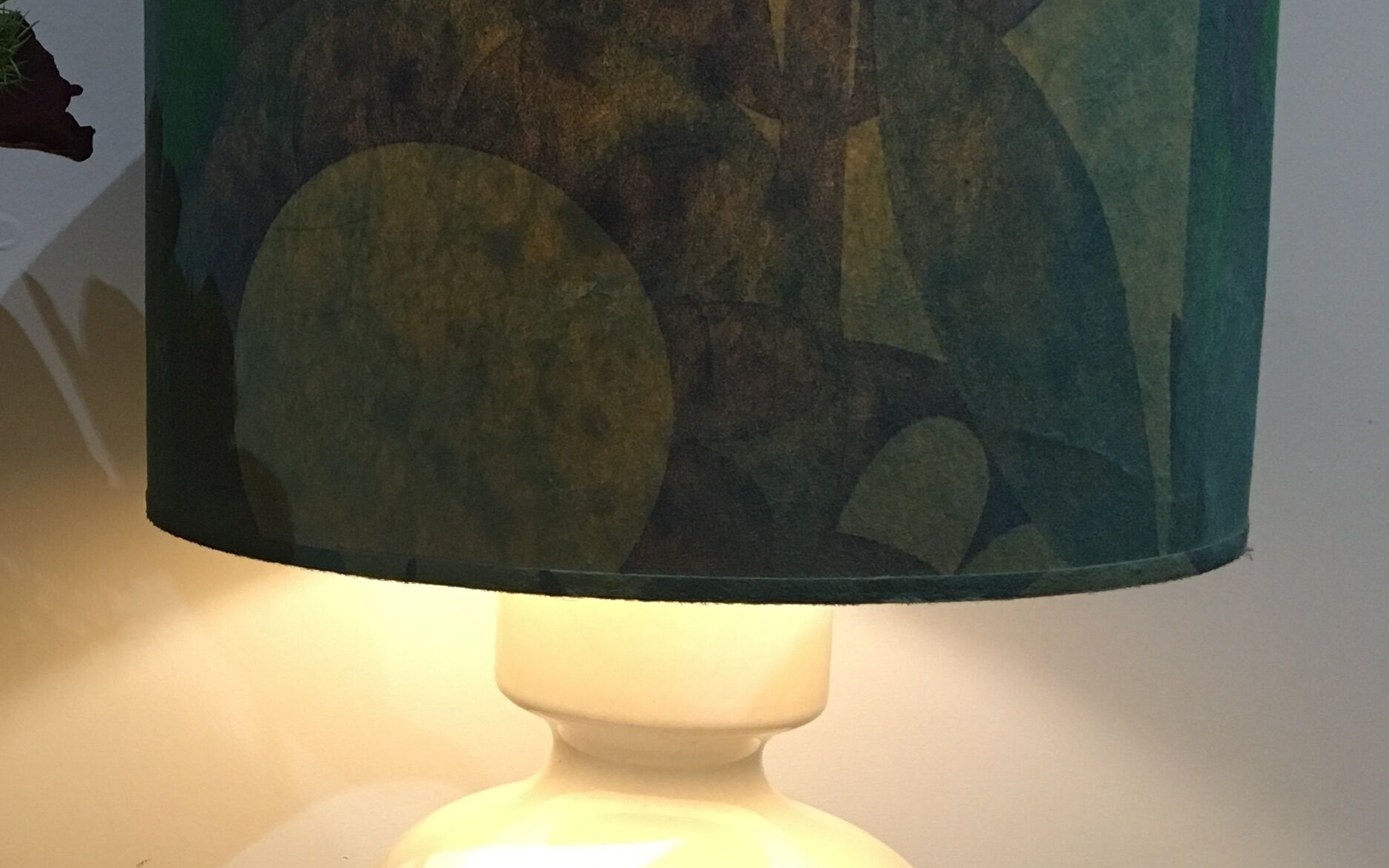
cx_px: -35
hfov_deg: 28.9
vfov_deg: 19.7
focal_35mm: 66
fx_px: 2499
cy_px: 418
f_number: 2.2
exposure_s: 1/33
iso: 160
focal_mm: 4.15
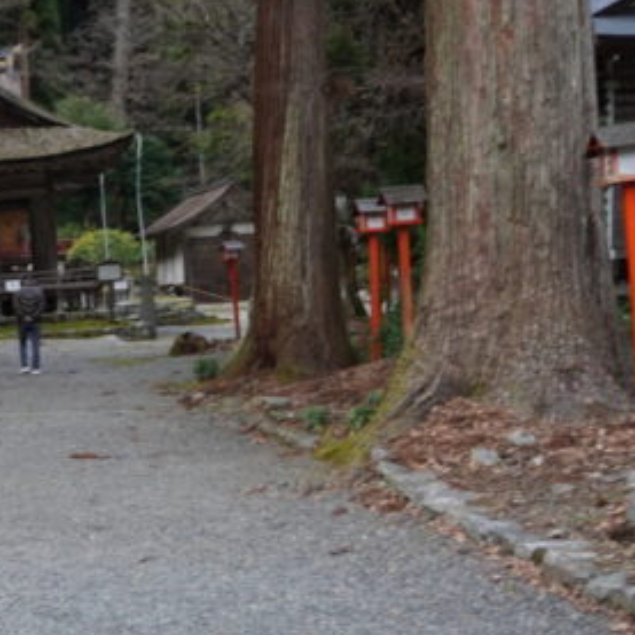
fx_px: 1577
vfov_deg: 22.5
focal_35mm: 76
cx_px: -110
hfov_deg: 21.3
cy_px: 507
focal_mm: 22
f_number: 4
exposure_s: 1/160
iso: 320
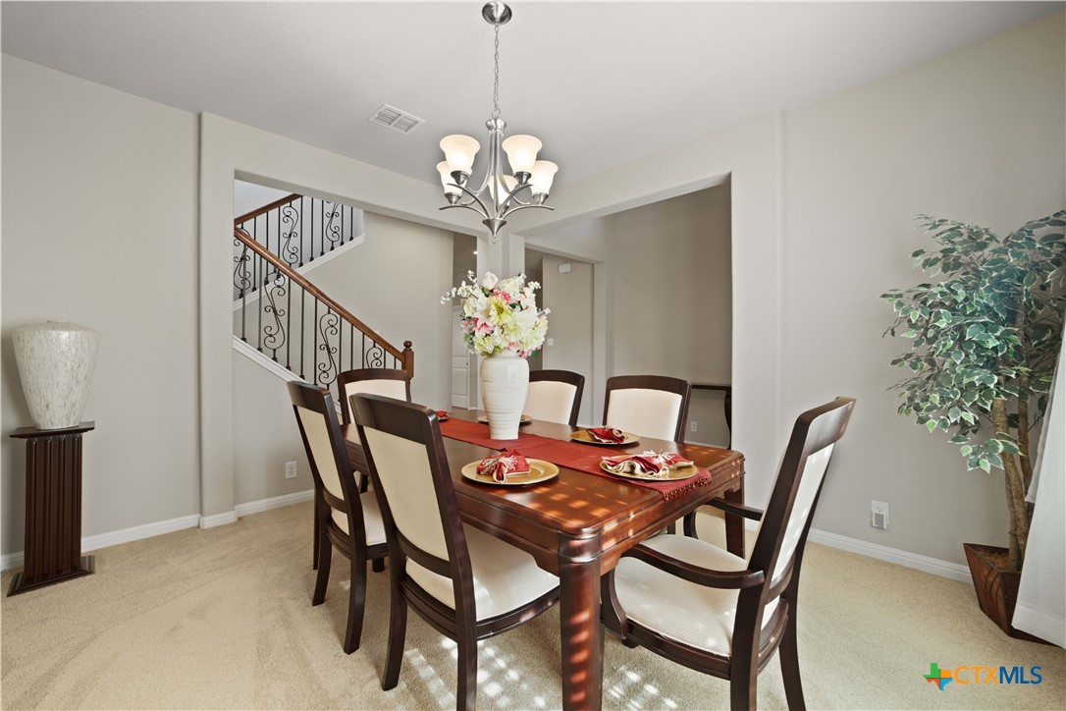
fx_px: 415
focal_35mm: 14
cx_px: 533
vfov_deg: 81.2
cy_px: 356
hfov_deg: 104.3
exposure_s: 2
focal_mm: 14
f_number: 8
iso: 100
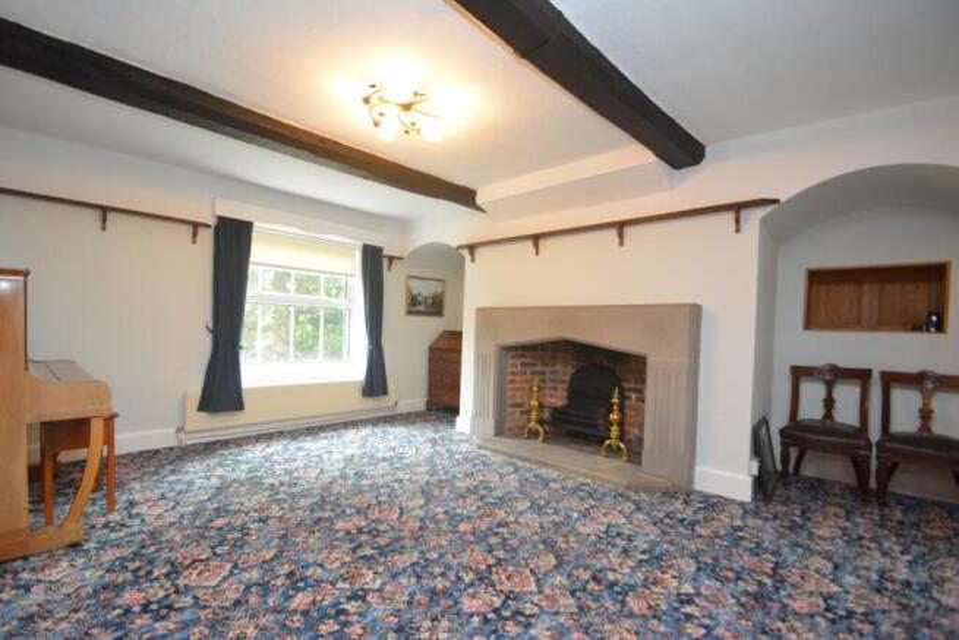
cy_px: 320
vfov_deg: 77.4
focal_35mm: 15
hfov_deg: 100.4
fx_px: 400
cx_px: 480
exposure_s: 1/60
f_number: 4
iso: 1800
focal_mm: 10
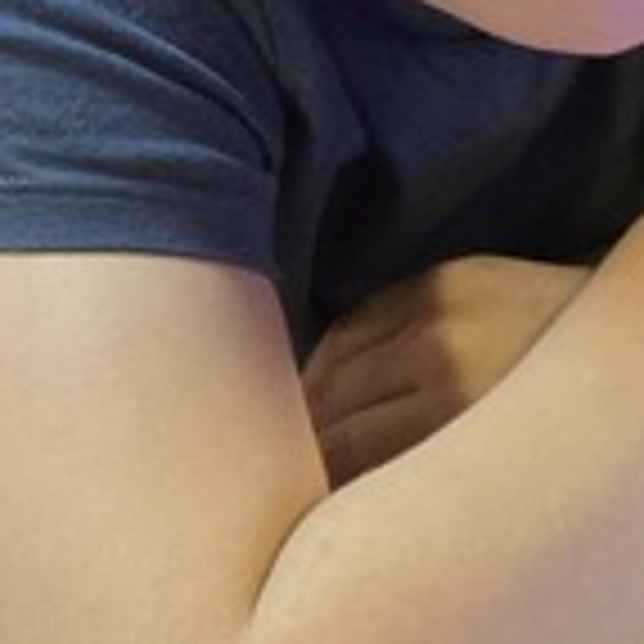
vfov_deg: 11.9
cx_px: 1504
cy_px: 135
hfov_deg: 10.4
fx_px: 3073
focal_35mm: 146
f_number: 1.8
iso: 1000
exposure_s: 1/120
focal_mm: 5.4
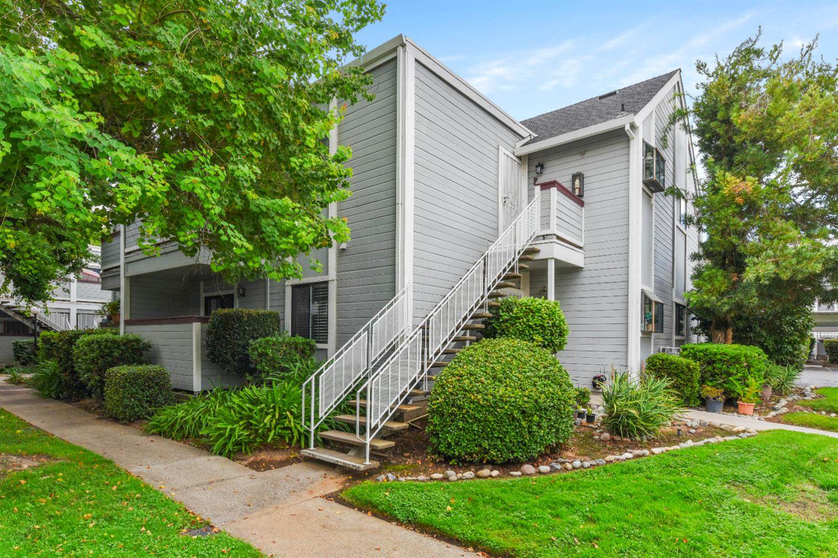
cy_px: 279
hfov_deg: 86.9
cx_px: 419
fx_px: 442
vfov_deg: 64.6
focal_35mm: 19
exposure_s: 1/250
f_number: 8
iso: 280
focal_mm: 19
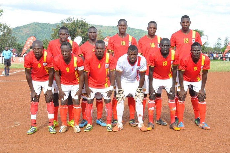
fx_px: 431
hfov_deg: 29.9
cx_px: 115
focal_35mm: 68
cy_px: 76
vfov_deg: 20.1
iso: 400
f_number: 10
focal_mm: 45
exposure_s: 1/100
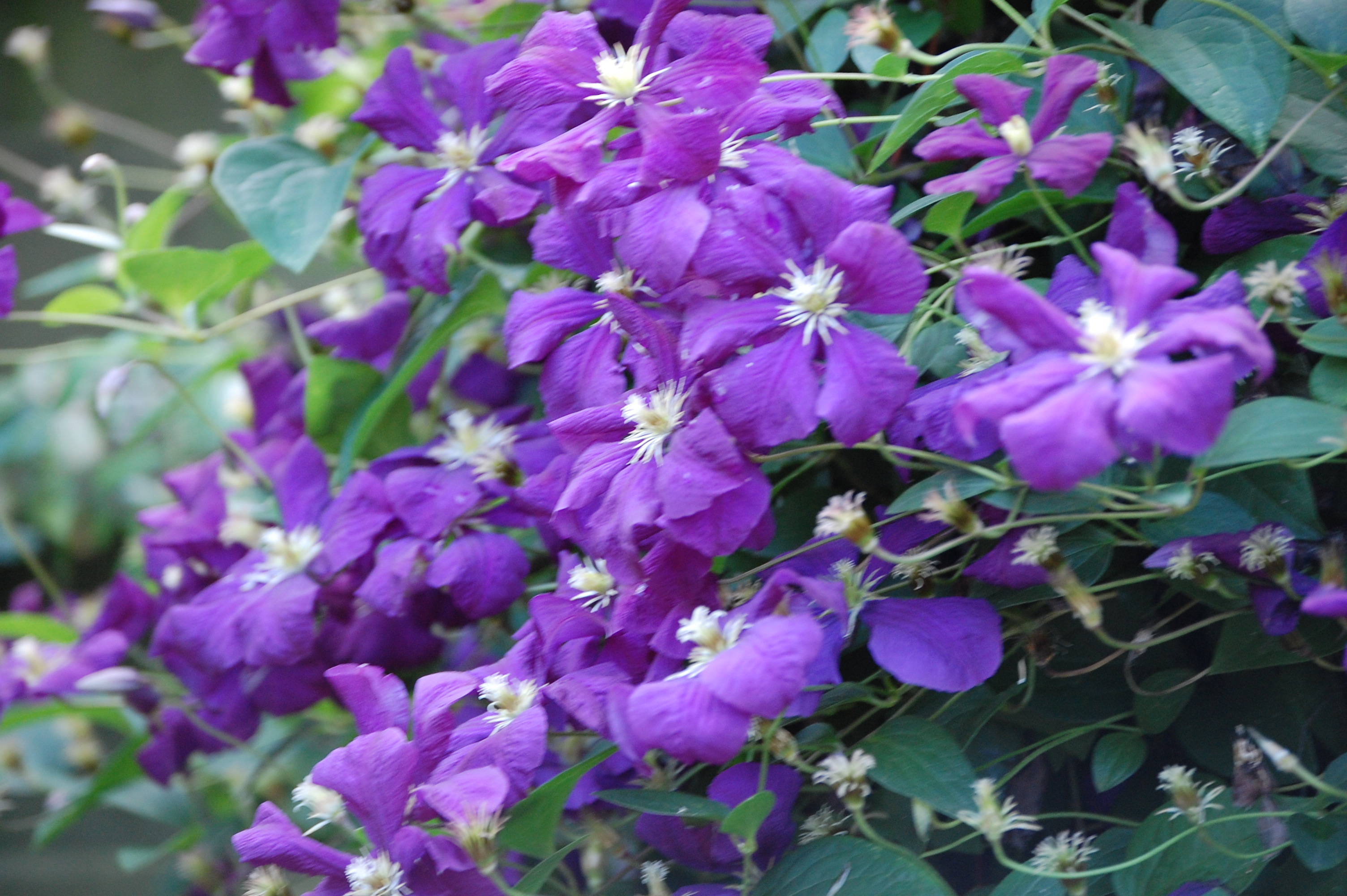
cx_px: 674
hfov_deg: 13.7
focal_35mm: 150
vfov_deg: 9.1
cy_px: 448
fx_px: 5607
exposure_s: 1/125
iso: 720
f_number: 4.8
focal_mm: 100
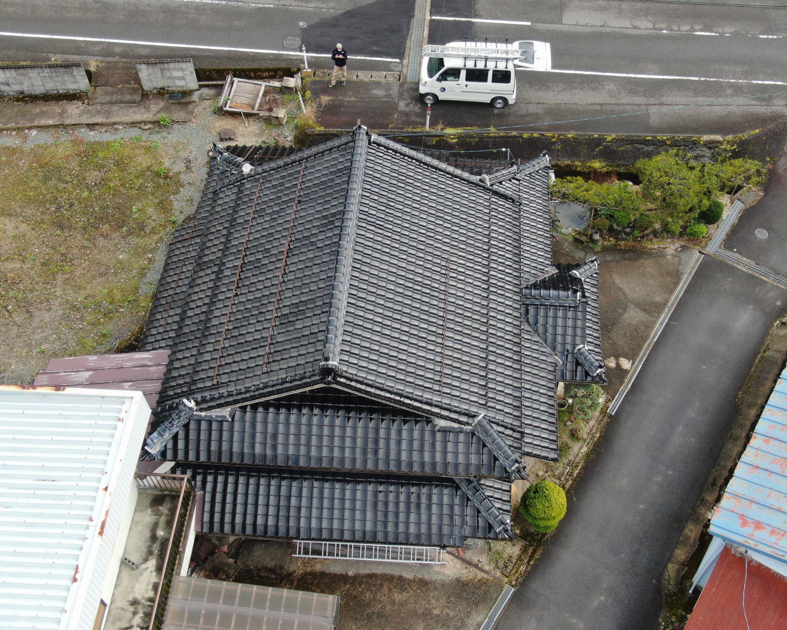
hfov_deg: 46.8
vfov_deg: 38.2
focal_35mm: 39
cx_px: 415
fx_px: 908
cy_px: 316
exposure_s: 1/200
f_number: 3.4
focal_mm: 6.35
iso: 100
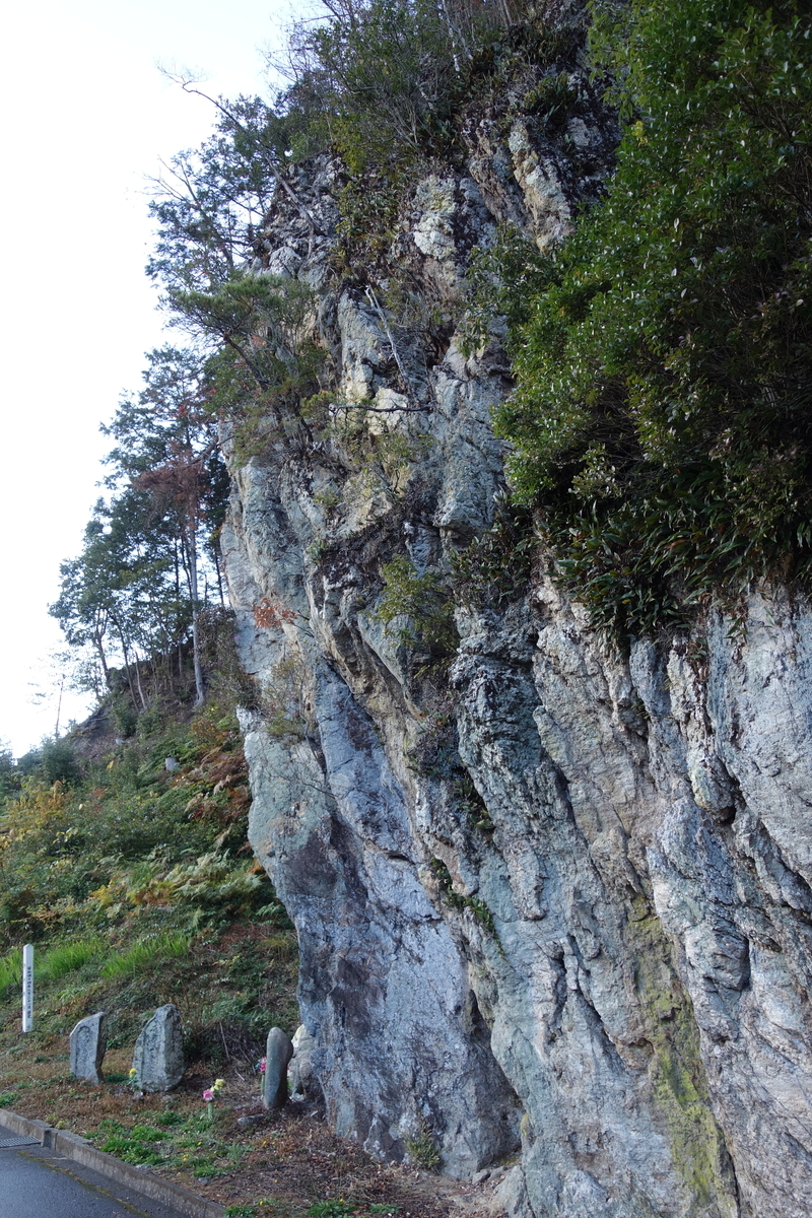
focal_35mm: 28
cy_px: 609
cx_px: 406
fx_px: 947
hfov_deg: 46.4
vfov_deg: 65.5
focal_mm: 10.4
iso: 125
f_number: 2.8
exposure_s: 1/100
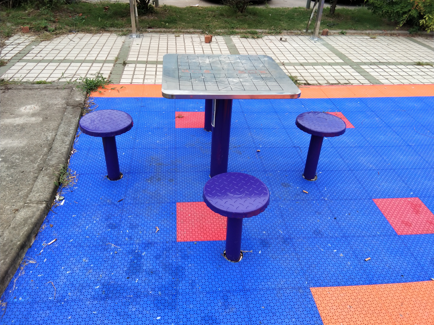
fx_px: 389
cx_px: 217
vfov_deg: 45.4
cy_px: 162
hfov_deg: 58.4
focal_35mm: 31
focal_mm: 3.69
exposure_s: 1/448
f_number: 2.2
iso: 50
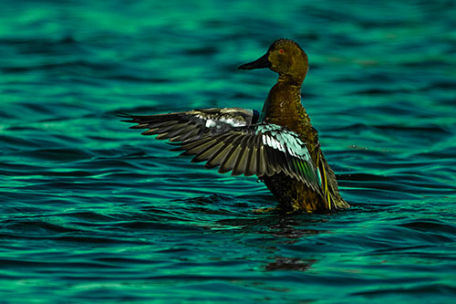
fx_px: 15194
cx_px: 228
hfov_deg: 1.7
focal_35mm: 1200
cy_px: 152
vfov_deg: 1.1
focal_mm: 1200
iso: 1250
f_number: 13
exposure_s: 1/2500
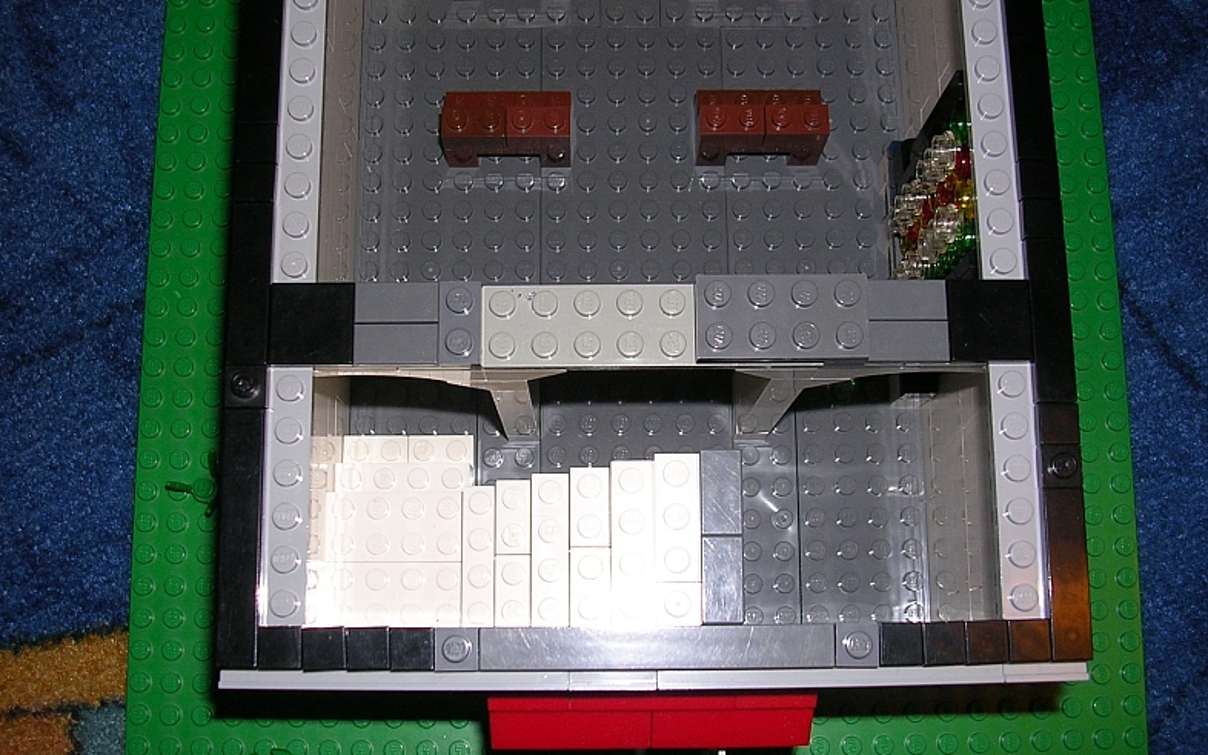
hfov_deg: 48.2
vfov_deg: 31.2
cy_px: 363
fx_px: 1350
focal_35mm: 41
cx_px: 609
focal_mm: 5.8
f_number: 2.8
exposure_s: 1/60.1
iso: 50
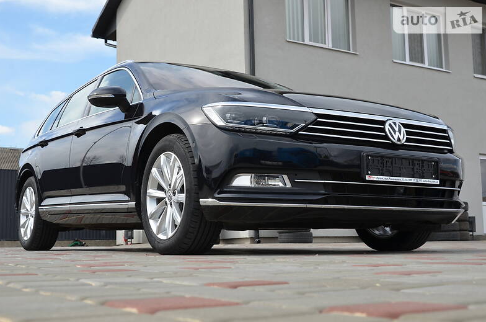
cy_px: 164
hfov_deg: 40.4
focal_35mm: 49
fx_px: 660
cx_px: 244
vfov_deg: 27.4
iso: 160
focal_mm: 32
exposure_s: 1/250
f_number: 8
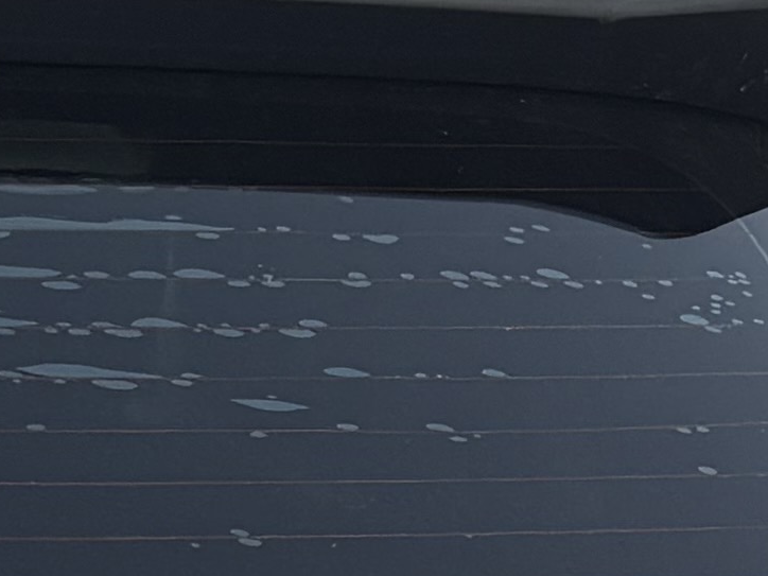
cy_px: 1279
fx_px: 4548
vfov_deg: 6.9
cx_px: -326
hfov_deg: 9.4
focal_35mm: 205
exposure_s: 1/86
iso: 125
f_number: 1.6
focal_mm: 5.96
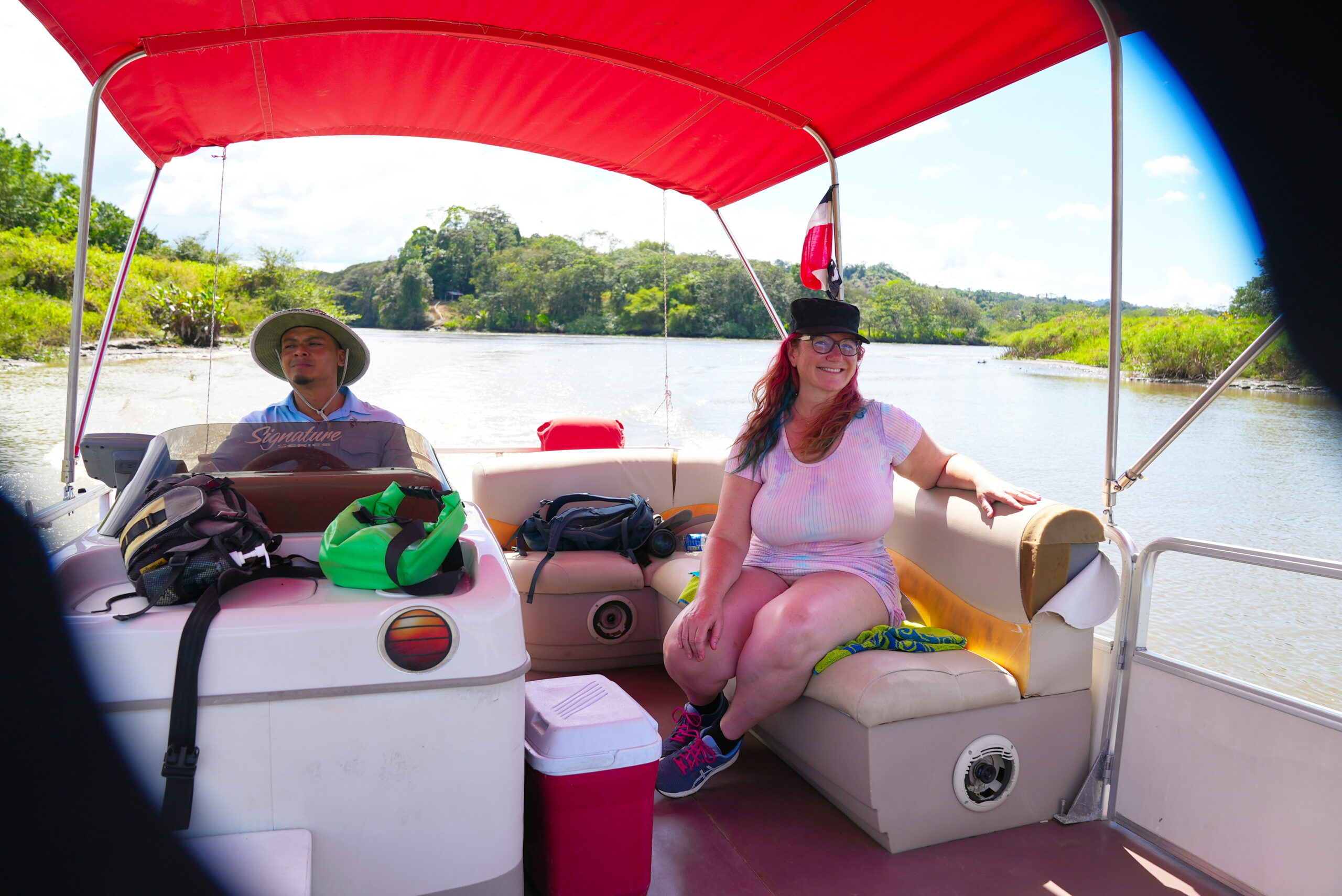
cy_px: 448
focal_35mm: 24
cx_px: 671
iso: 80
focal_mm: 24
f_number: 4.5
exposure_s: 1/400
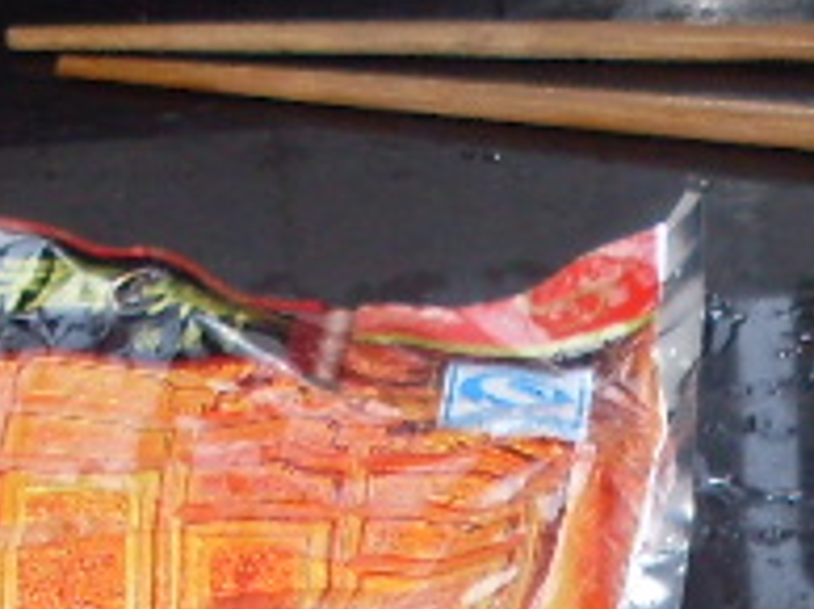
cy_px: 1436
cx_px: 734
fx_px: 4721
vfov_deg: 7.0
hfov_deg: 9.8
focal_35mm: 201
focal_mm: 6.3
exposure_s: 1/45
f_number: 2.8
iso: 100
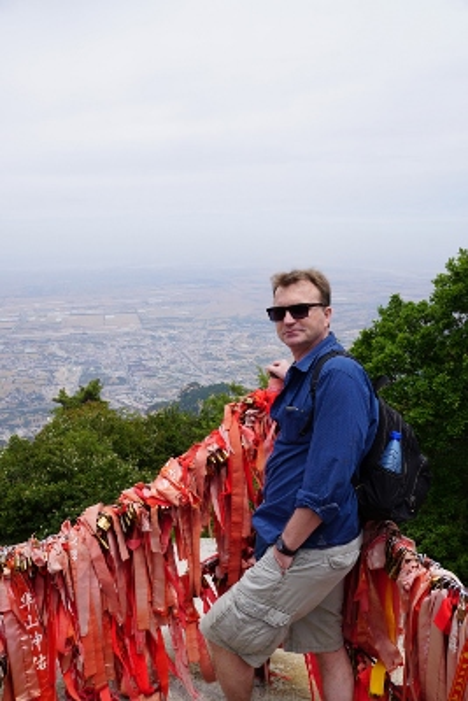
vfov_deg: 57.2
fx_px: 643
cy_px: 350
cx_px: 234
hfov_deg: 40.0
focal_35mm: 33
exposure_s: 1/200
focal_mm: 22
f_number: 10
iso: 100
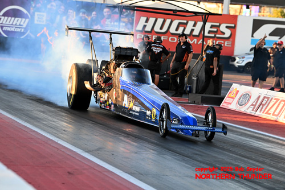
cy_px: 95
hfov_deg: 11.1
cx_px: 142
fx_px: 1465
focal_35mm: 185
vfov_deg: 7.4
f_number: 5.6
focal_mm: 185
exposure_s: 1/1250
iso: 2800
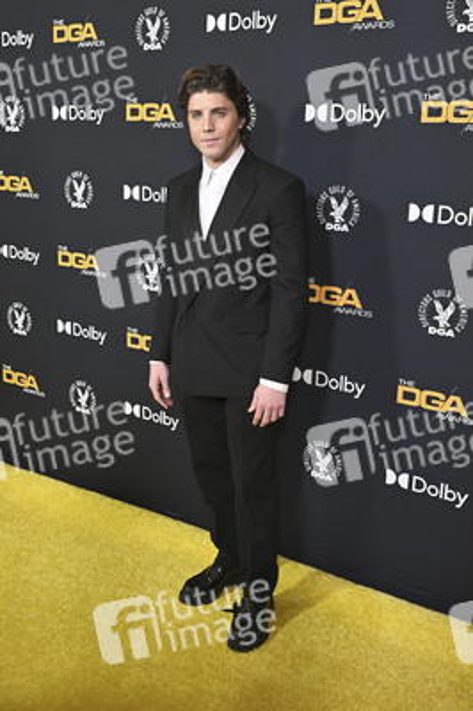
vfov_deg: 53.2
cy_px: 356
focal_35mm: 36
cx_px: 236
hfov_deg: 36.8
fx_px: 711
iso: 2500
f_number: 5.6
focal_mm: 36
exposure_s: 1/320
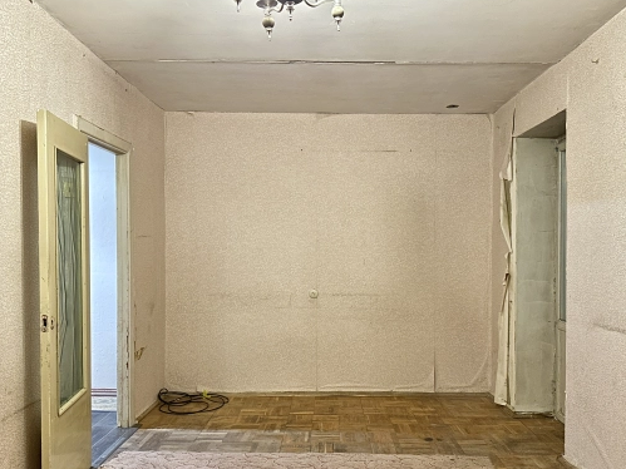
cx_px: 327
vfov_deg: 46.7
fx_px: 542
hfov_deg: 59.9
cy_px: 265
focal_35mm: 30
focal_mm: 6.86
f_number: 1.78
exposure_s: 1/33
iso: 1000
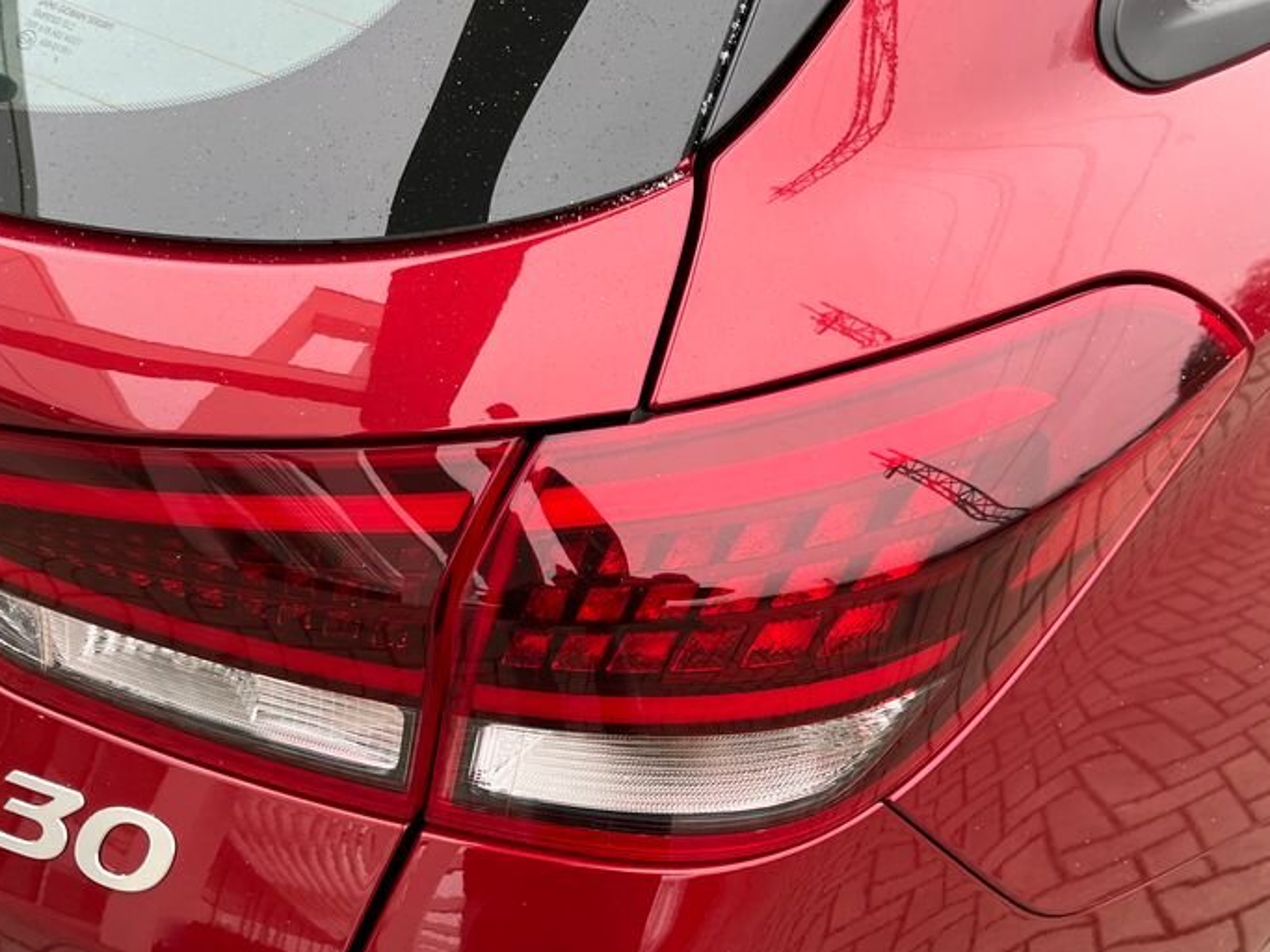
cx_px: 630
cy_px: 534
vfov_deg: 36.8
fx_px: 1431
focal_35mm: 39
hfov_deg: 47.9
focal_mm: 5.1
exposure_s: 1/121
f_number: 1.6
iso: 125
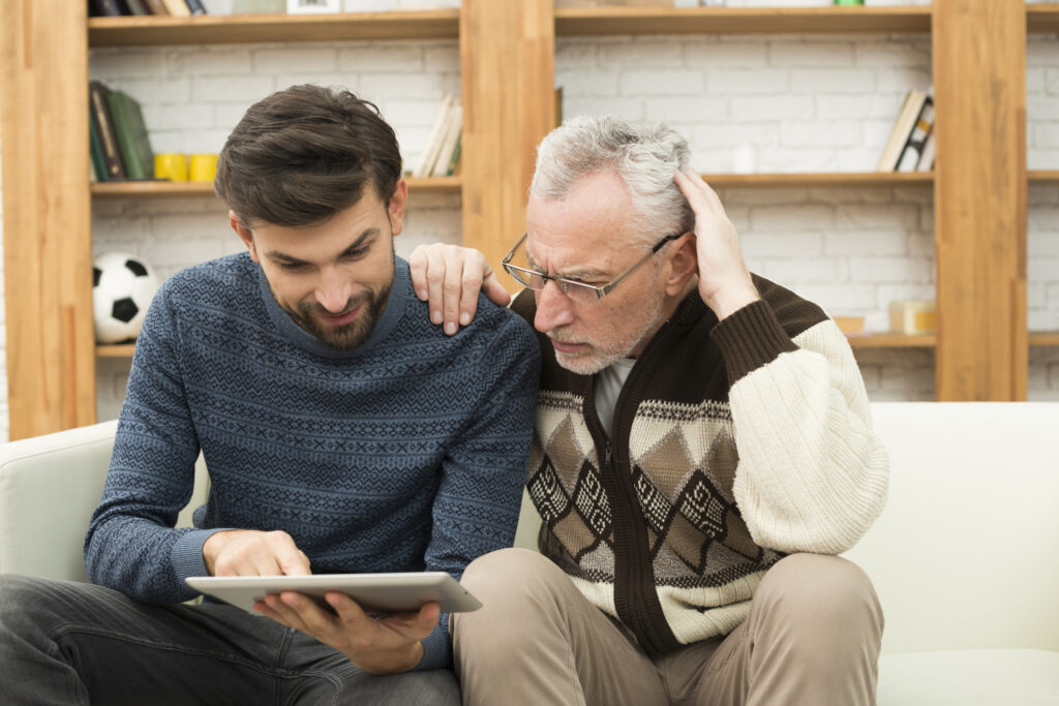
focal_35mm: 50
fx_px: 1471
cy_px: 353
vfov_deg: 27.0
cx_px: 530
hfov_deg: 39.6
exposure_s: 1/100
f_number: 4
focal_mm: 50
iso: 400
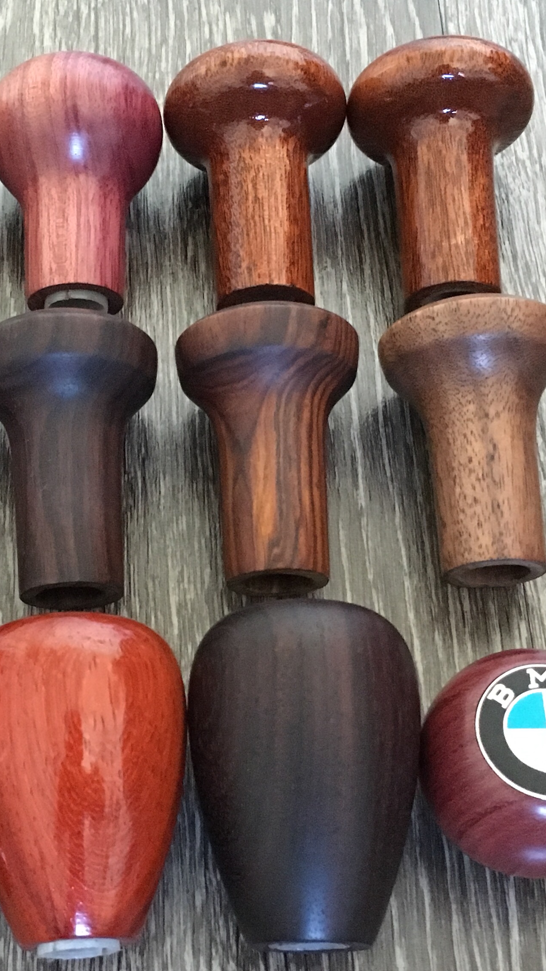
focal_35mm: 56
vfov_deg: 37.2
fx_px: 1441
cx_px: 180
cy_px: 516
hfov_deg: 21.4
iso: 320
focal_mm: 4.15
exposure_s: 1/15
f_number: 2.2
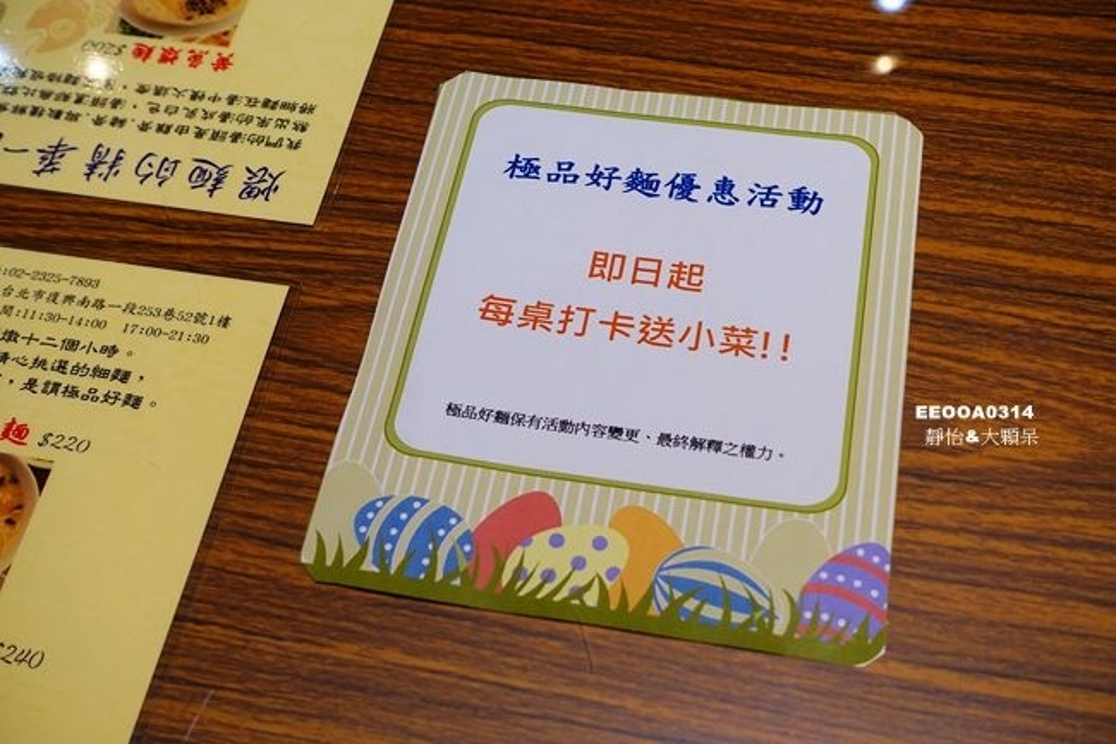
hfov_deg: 40.4
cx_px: 558
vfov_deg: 27.5
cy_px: 372
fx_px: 1519
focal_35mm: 49
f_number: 4
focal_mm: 18.1
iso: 125
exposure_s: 1/125
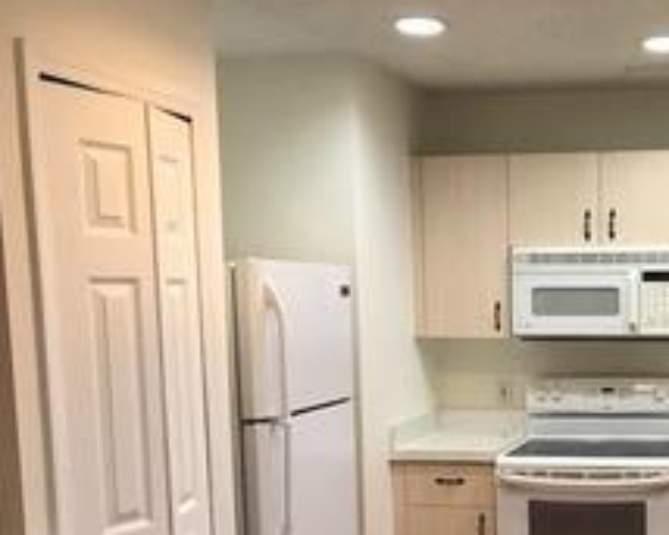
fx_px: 1009
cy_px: 432
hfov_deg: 34.6
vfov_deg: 29.0
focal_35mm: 51
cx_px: 600
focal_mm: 3.99
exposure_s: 1/30
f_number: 1.8
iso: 32
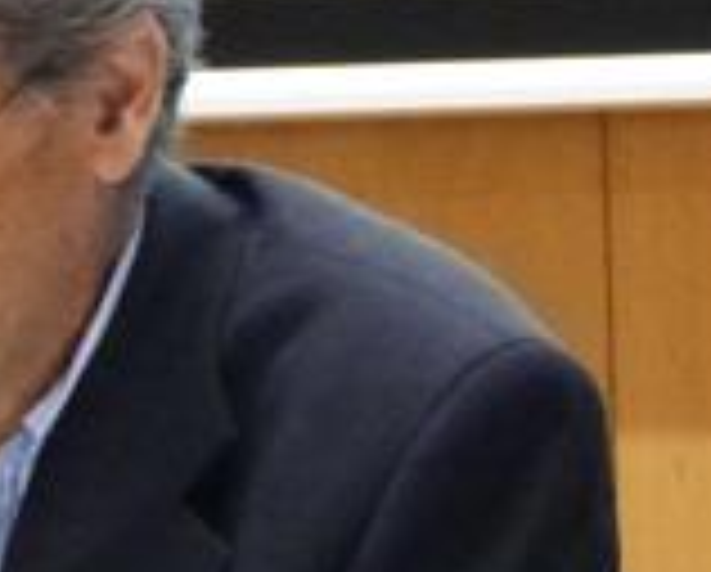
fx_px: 13640
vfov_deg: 2.4
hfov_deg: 3.0
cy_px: 482
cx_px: 634
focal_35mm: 647
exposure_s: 1/15
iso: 1250
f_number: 3.7
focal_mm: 29.5
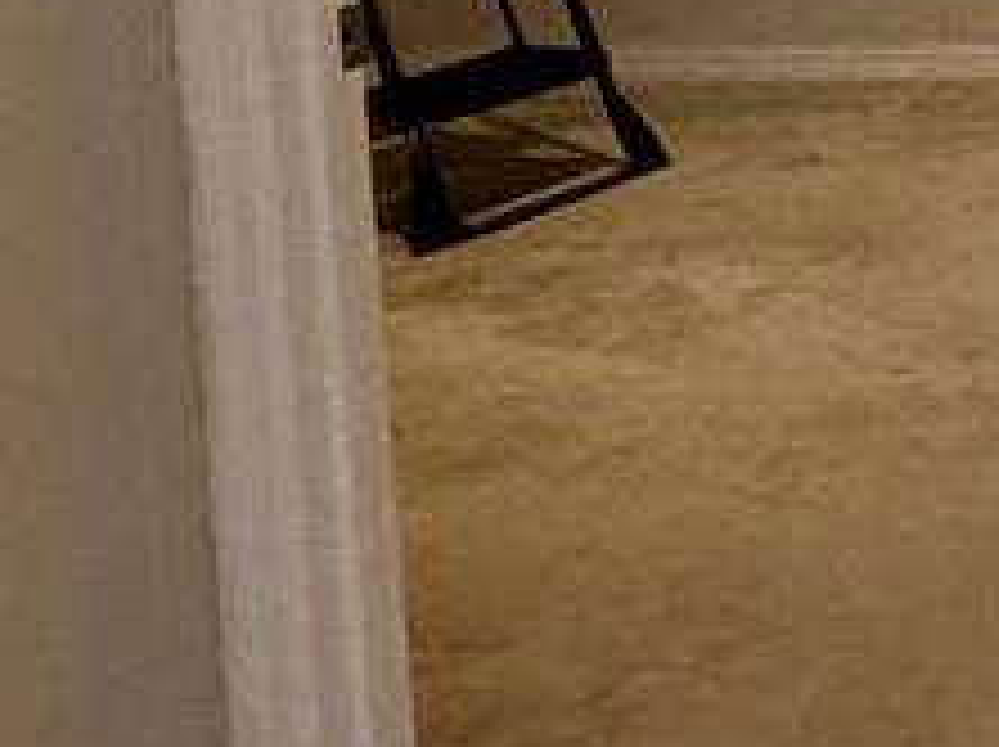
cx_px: 2484
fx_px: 2912
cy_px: -459
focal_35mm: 101
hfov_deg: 13.4
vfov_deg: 13.5
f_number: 2.2
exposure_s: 1/60
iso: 320
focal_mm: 2.22
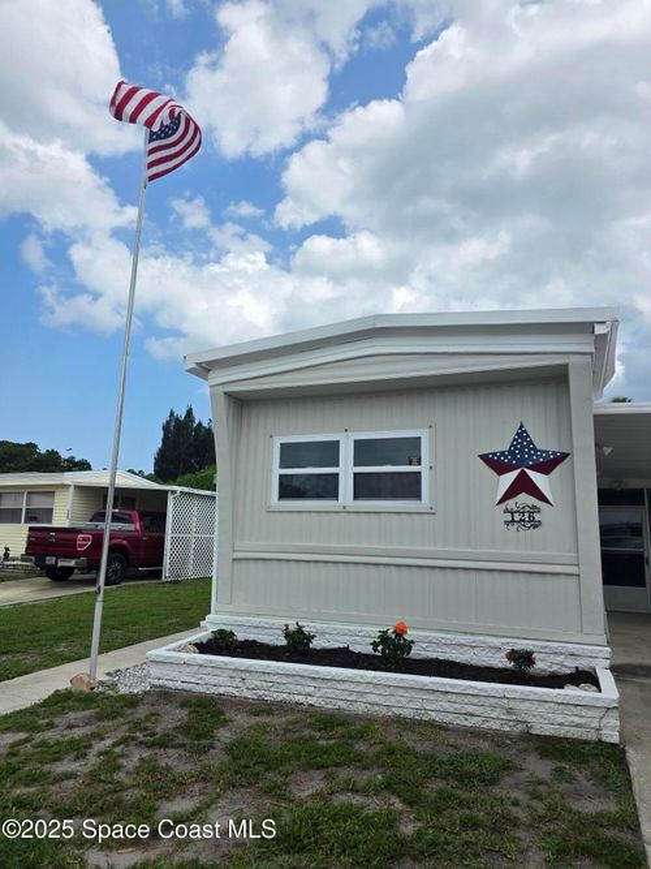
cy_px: 434
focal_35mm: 23
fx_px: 577
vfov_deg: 73.9
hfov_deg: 58.9
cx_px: 326
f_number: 1.7
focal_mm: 6.3
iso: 80
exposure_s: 1/5608
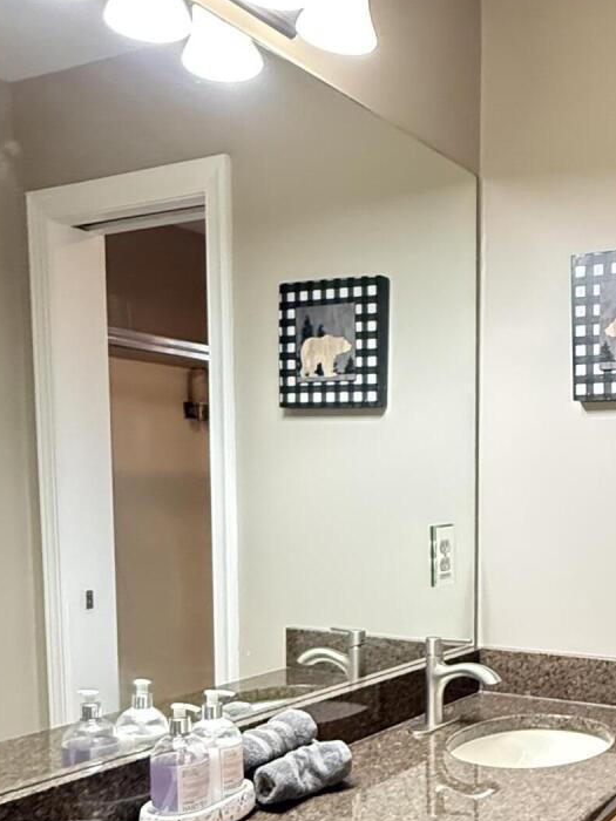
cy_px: 581
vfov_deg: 45.7
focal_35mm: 40
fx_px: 949
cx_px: 547
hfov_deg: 34.1
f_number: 2.2
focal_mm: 2.22
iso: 800
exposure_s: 1/60
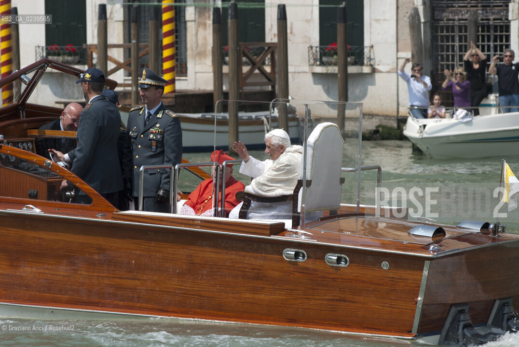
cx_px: 260
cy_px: 174
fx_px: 2922
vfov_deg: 6.8
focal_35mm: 202
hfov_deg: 10.1
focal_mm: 135
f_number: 6.3
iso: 200
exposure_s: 1/1250
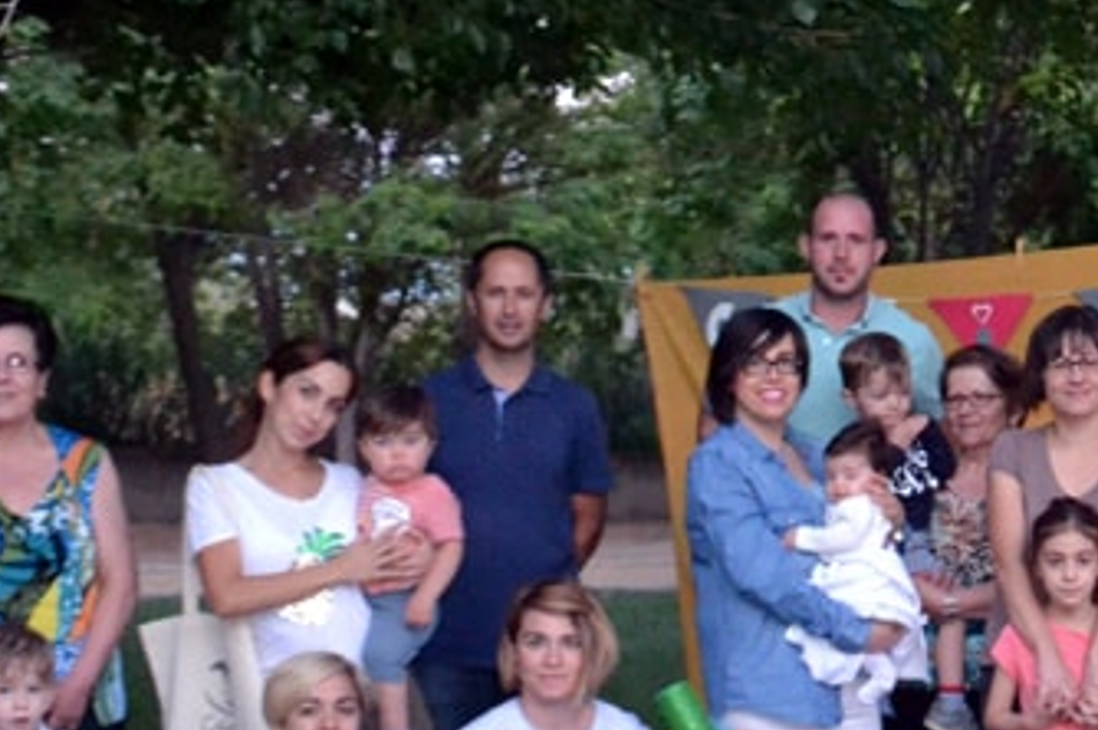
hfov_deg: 18.9
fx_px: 3108
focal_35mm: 102
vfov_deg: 13.4
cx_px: 1341
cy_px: 447
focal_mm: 20
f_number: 3.8
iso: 3200
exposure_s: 1/60
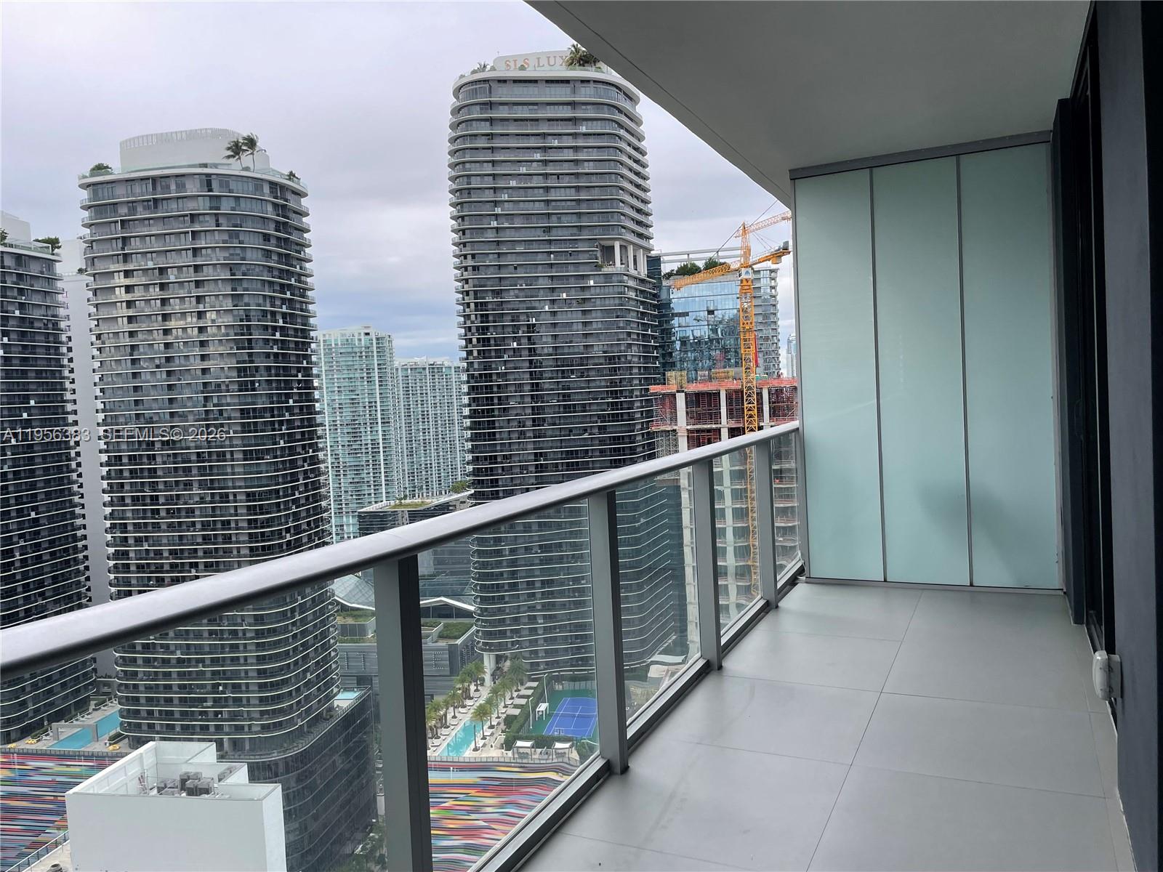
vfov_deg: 53.1
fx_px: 874
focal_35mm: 26
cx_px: 582
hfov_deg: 67.3
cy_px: 436
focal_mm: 4.2
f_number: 1.6
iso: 32
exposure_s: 1/575
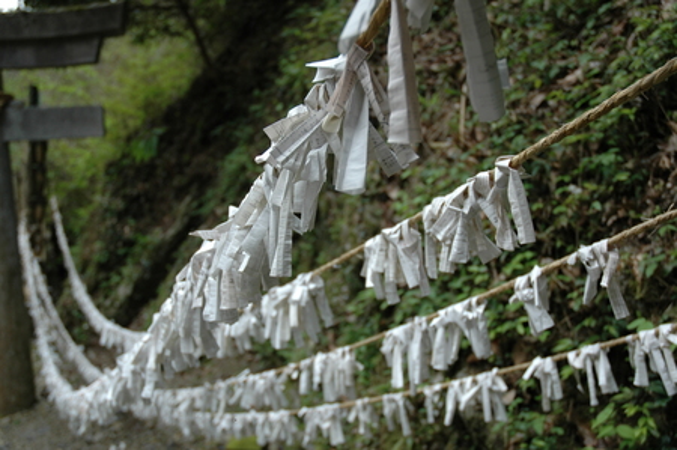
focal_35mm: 38
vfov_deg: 35.4
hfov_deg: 51.3
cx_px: 338
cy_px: 225
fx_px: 704
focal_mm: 25
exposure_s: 1/60
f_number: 3.8
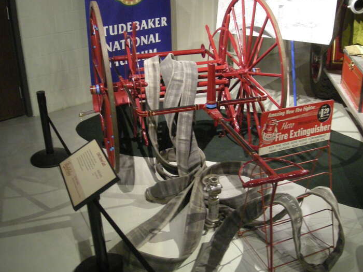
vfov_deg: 35.9
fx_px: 419
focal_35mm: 40
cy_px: 120
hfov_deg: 46.7
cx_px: 199
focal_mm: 5.7
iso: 400
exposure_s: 1/8.6
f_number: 2.8
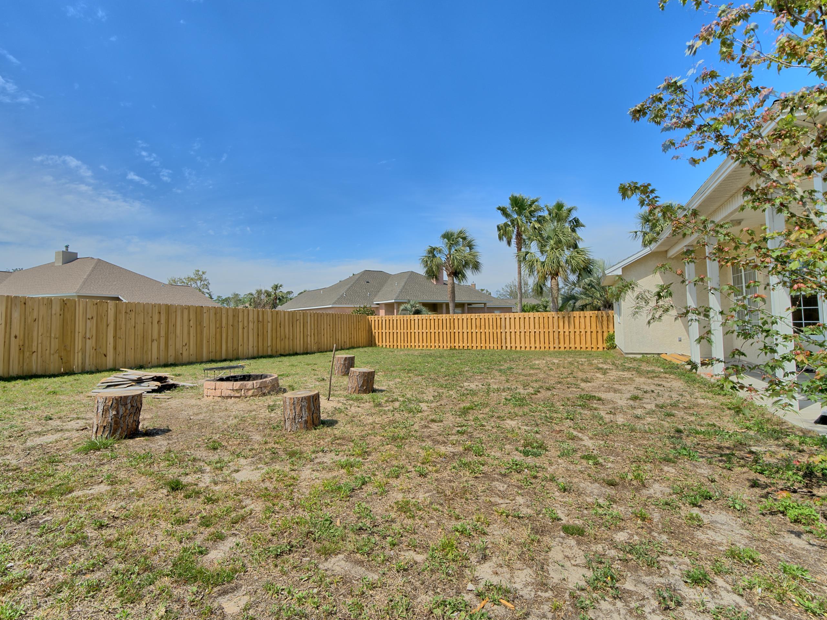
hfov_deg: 91.0
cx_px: 403
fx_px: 406
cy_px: 296
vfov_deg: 74.7
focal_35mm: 17
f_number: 13
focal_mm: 15
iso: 200
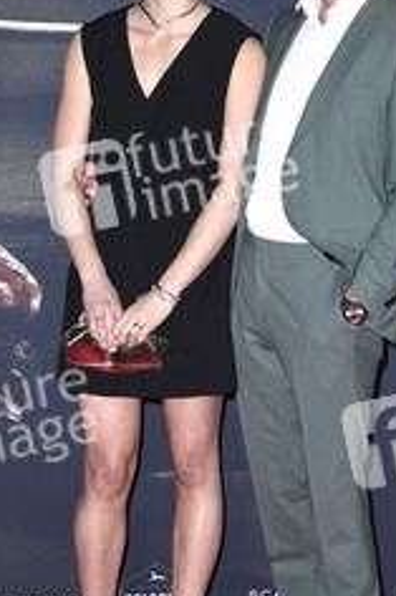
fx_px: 1735
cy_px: 303
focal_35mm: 105
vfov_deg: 19.5
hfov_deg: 13.0
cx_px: 242
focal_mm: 62
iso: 640
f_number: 5.6
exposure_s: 1/200
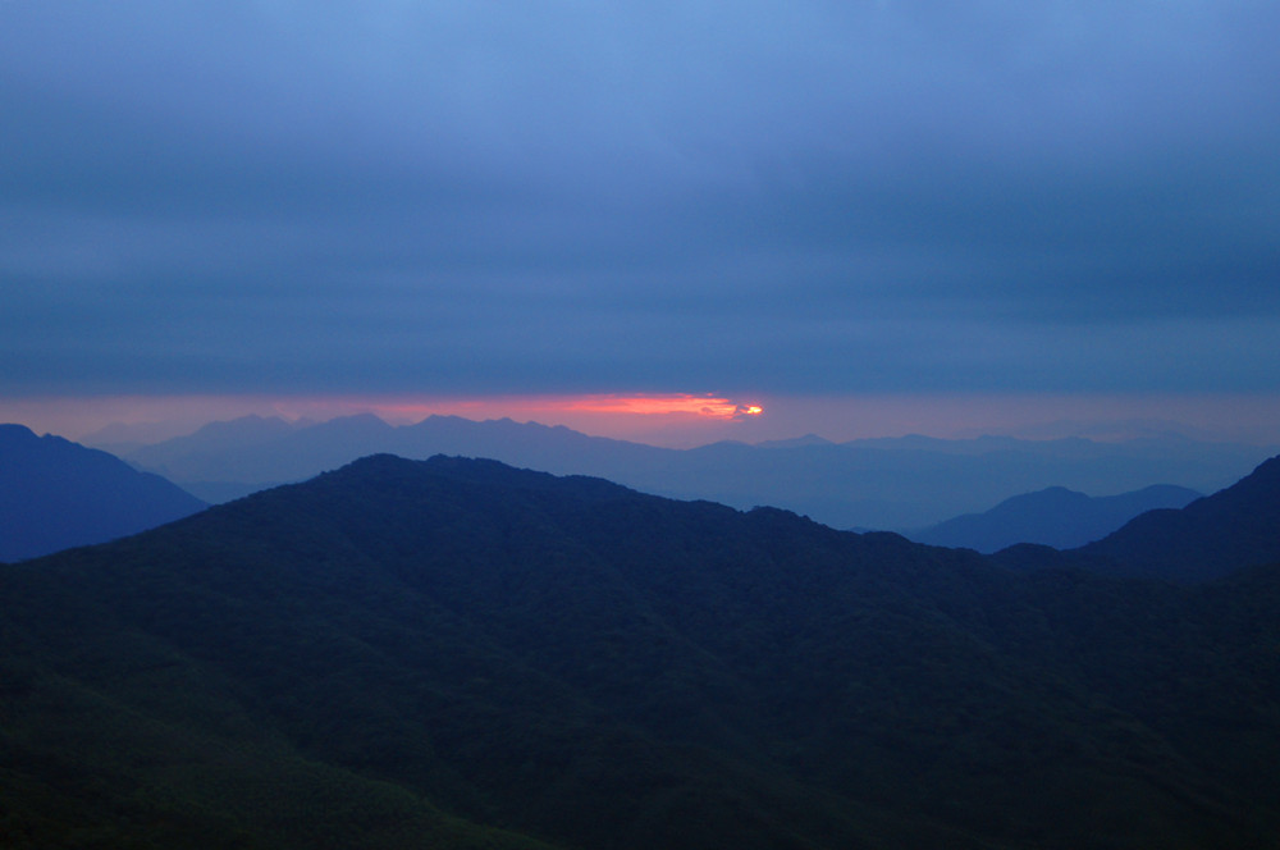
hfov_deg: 27.0
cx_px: 640
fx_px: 2663
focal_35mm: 75
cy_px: 425
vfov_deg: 18.1
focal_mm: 50
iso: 1000
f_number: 5.6
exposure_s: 1/80
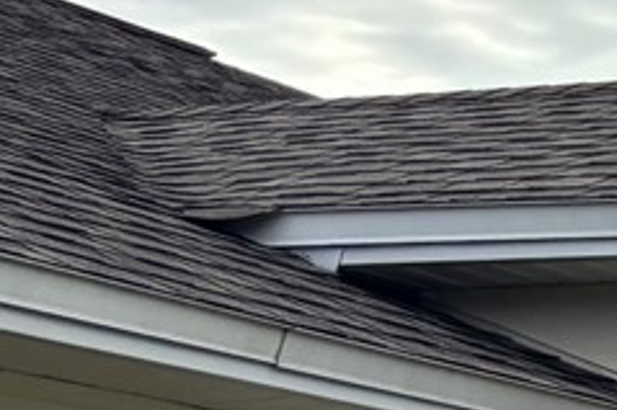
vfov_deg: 7.0
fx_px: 3100
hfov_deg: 8.8
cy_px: 1055
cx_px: 1983
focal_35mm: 181
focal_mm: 5.96
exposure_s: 1/1220
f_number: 1.6
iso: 50
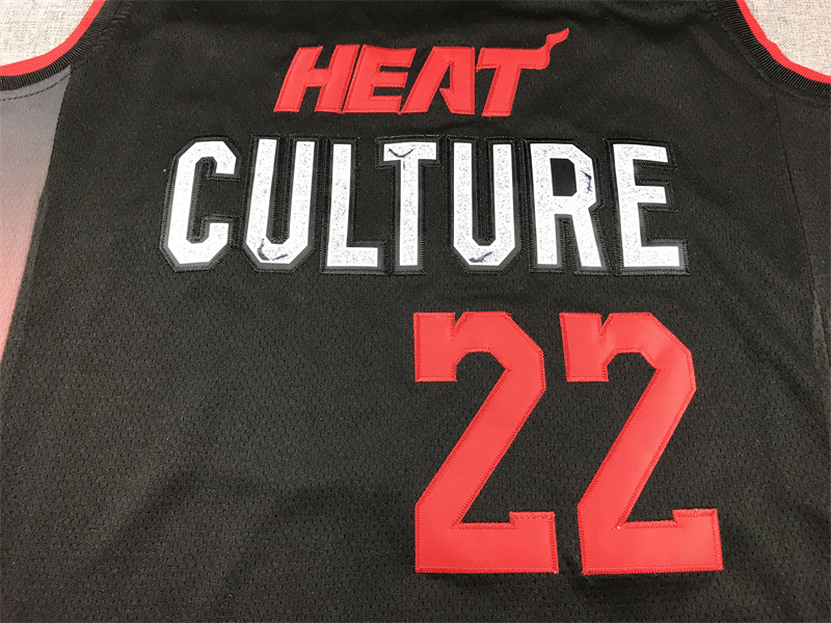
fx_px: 672
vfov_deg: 49.7
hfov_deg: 63.4
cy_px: 312
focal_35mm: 28
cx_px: 416
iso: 32
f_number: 1.8
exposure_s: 1/33
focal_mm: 3.99
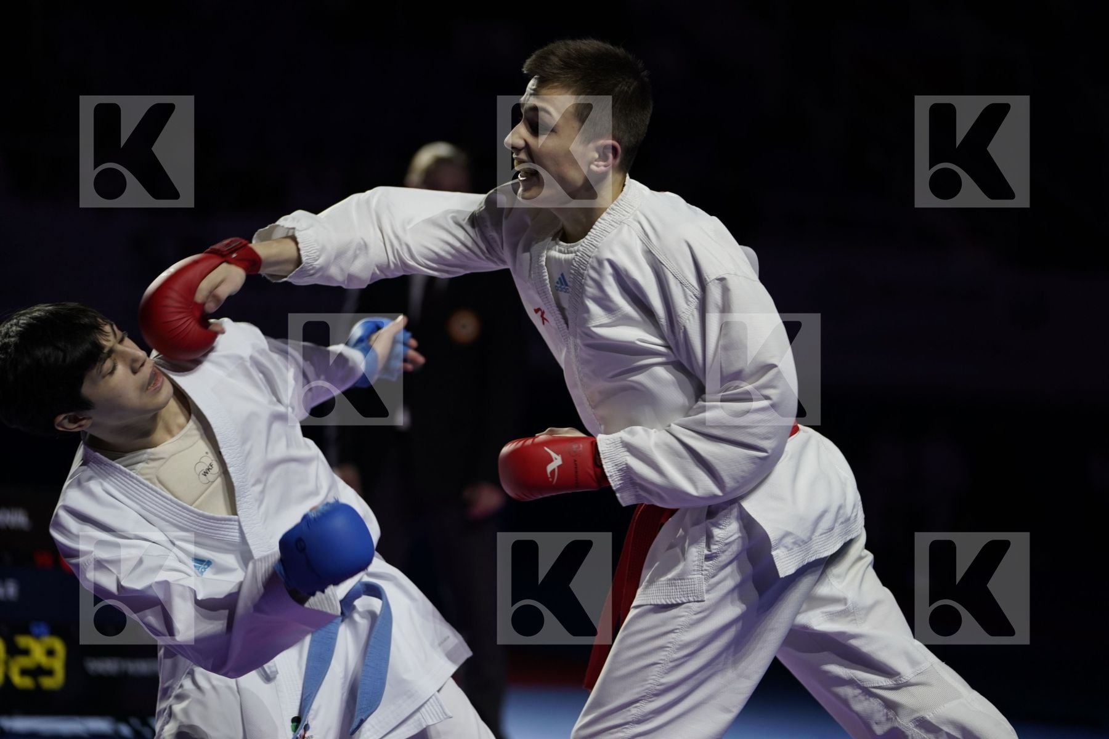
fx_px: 3850
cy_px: 370
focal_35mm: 125
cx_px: 554
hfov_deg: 16.4
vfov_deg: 11.0
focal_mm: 125
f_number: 2.8
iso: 1000
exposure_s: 1/1000
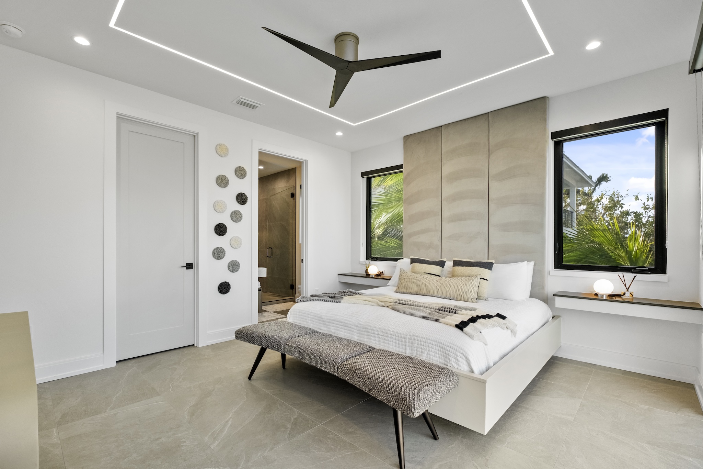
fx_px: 293
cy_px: 234
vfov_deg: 77.3
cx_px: 352
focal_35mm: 15
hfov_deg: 100.4
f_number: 5.6
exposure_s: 1/60
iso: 640
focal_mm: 10
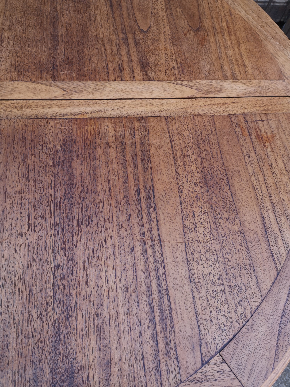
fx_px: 302
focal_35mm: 27
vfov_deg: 65.3
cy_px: 194
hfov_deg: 51.4
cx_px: 145
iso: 50
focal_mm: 3.95
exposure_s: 1/173
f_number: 1.8
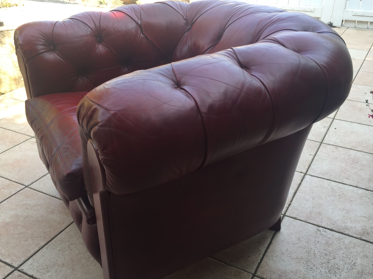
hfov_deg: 54.0
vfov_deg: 41.7
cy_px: 159
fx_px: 366
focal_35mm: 34
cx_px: 185
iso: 32
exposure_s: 1/196
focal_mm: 4.15
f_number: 2.2
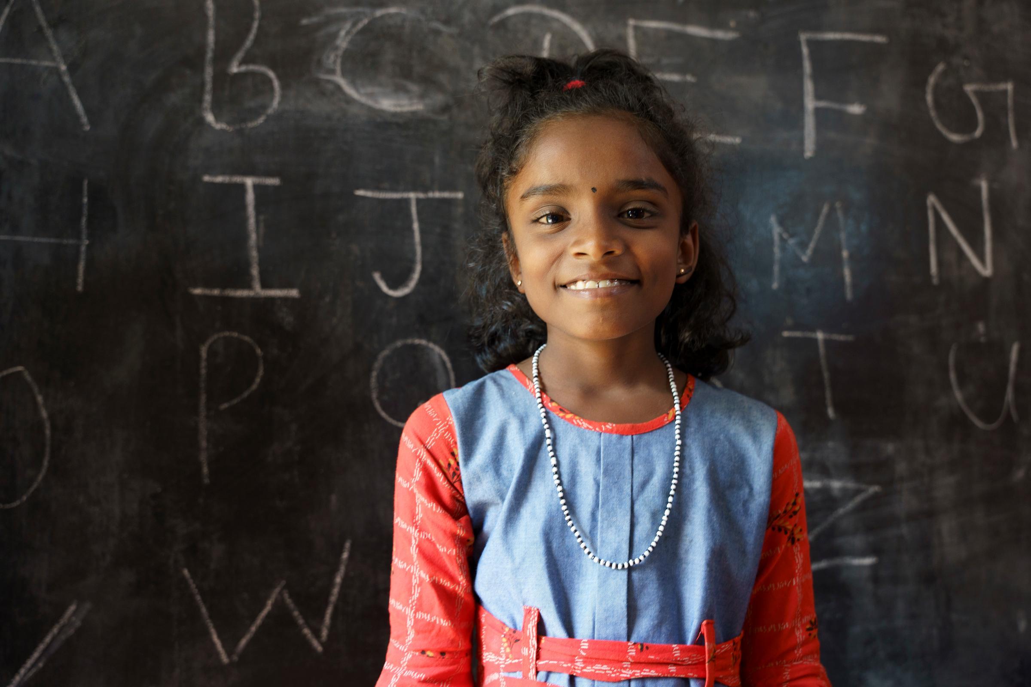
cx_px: 516
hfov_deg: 58.0
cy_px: 344
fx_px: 931
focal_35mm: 32
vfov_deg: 40.5
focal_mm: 32.5
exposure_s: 1/50
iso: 800
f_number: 4
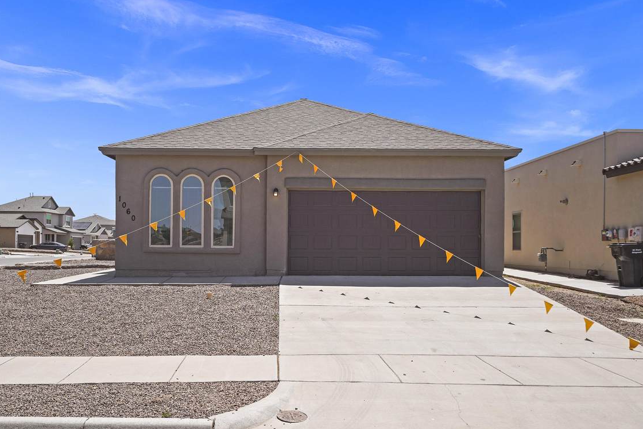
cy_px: 226
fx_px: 571
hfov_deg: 58.6
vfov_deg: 41.1
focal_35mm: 32
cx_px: 290
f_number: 8
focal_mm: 28
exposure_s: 1/160
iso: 100
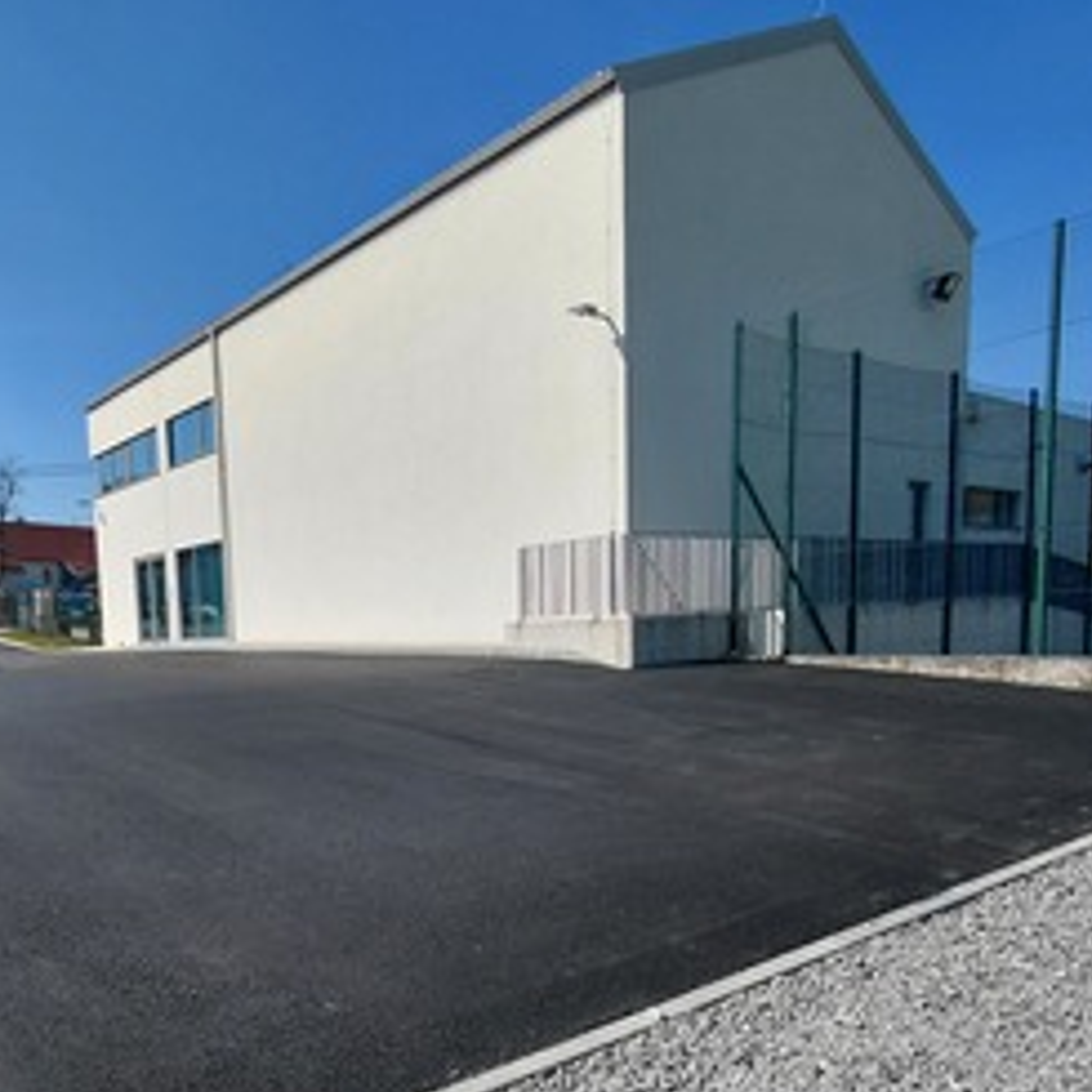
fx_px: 928
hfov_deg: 59.2
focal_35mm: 26
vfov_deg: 59.3
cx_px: 343
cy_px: 744
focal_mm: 1.64
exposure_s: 1/2714
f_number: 2.2
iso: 40
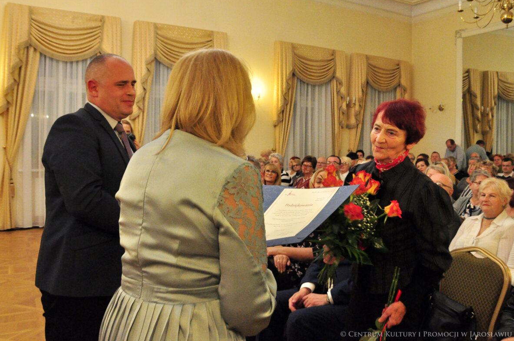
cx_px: 265
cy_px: 171
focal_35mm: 31
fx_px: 442
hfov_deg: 60.3
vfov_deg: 42.2
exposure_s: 1/50
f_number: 6.3
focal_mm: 20
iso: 2500
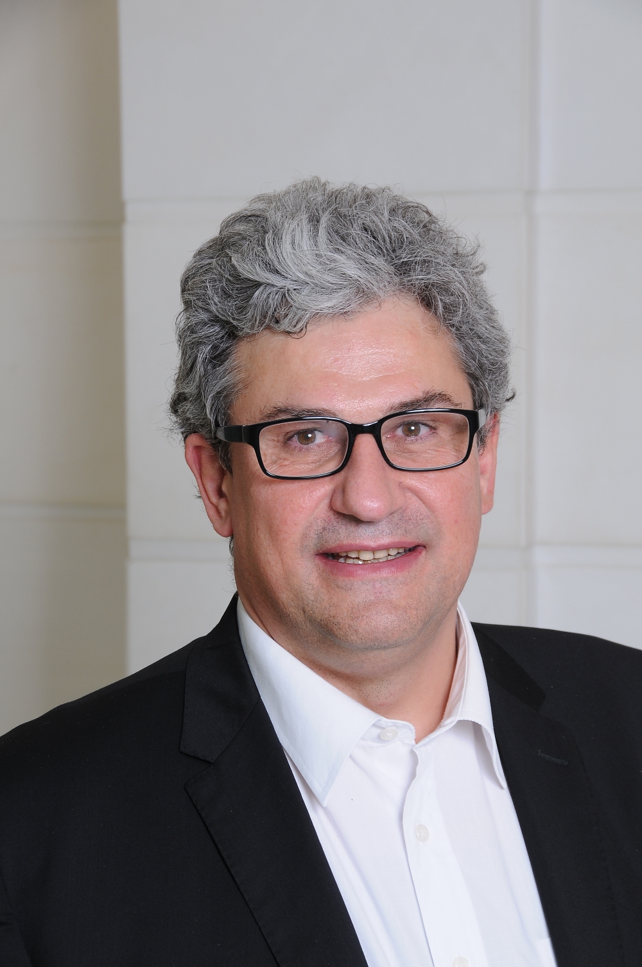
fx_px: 2816
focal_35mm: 105
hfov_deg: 13.0
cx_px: 321
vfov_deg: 19.5
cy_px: 484
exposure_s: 1/100
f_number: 8
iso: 200
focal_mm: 70
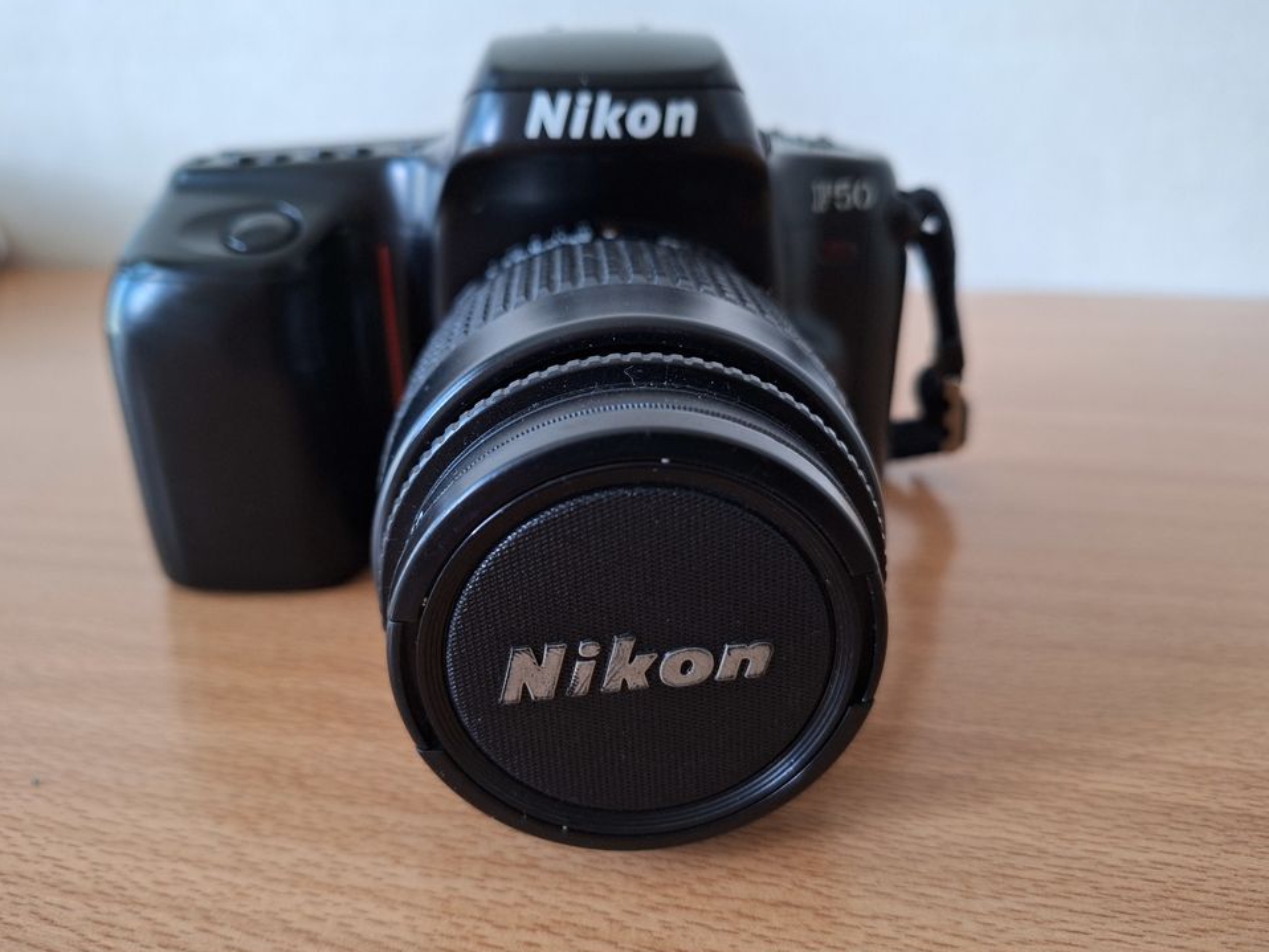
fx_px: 880
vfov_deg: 56.8
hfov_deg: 71.6
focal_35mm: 24
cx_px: 638
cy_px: 485
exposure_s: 1/25
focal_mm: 5.54
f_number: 1.8
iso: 320
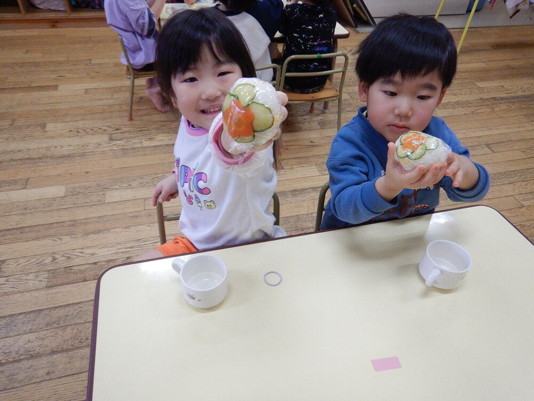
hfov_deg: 71.6
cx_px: 267
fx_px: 370
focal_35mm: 24
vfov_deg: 56.8
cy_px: 200
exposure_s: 1/40
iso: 125
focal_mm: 4.3
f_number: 2.8
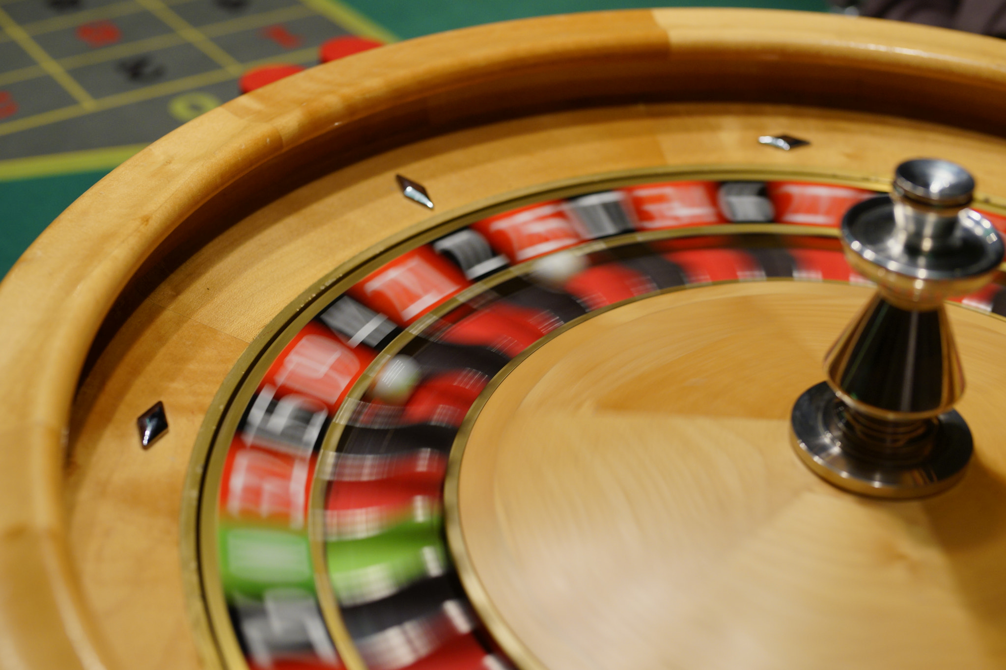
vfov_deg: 27.0
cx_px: 503
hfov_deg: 39.6
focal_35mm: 50
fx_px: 1397
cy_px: 335
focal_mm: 50
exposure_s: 1/30
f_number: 4
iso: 400
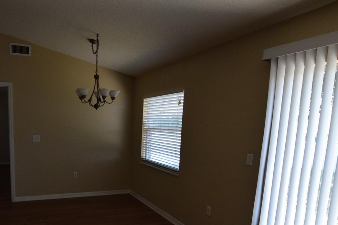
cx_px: 121
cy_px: 167
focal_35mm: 26
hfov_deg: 67.3
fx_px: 248
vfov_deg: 47.2
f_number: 7.1
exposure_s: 1/200
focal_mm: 11.5
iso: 1600
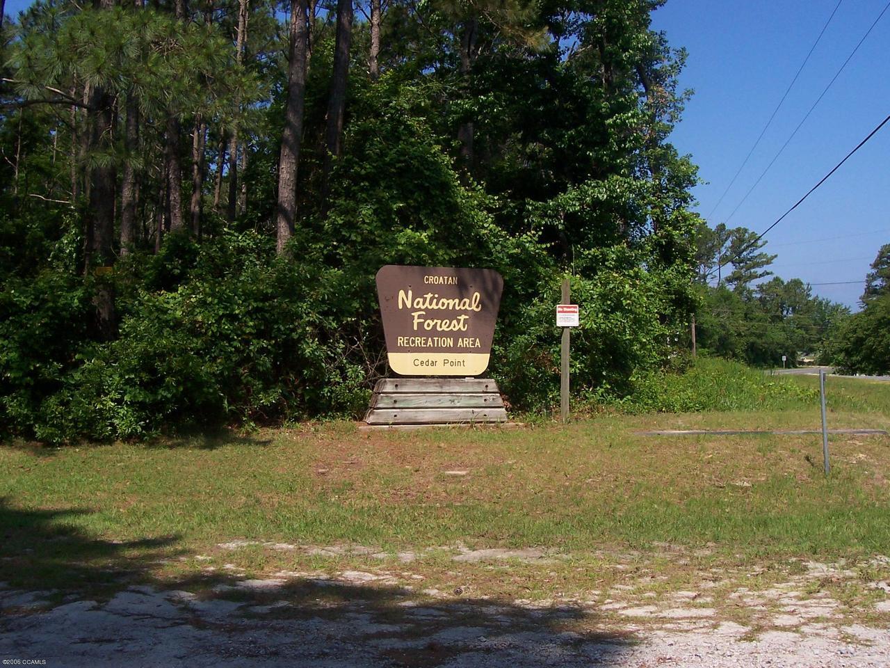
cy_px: 334
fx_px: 951
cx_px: 445
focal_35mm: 37
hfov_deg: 50.1
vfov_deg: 38.7
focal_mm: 5.6
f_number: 5.6
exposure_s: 1/750
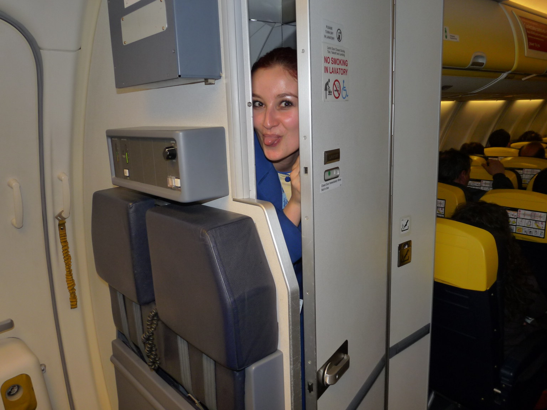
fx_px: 427
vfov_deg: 51.4
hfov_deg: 65.3
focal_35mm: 27
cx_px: 274
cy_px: 205
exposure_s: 1/30
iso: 160
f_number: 2.8
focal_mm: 4.8
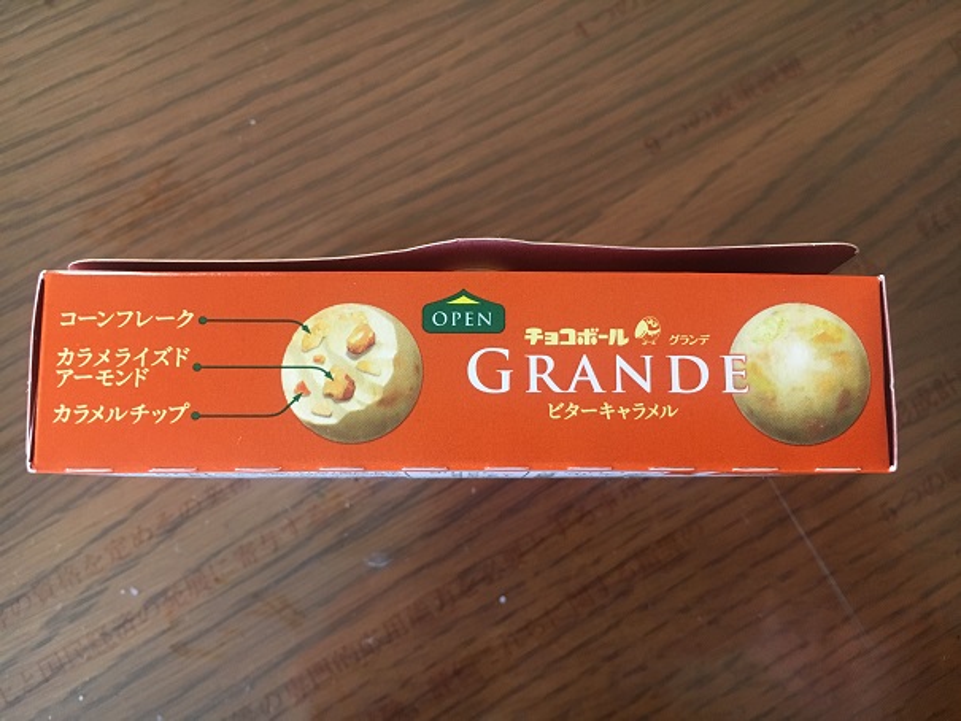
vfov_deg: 48.2
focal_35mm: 29
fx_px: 805
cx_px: 480
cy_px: 360
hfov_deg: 61.6
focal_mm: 4.15
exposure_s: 1/24
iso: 200
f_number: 2.2
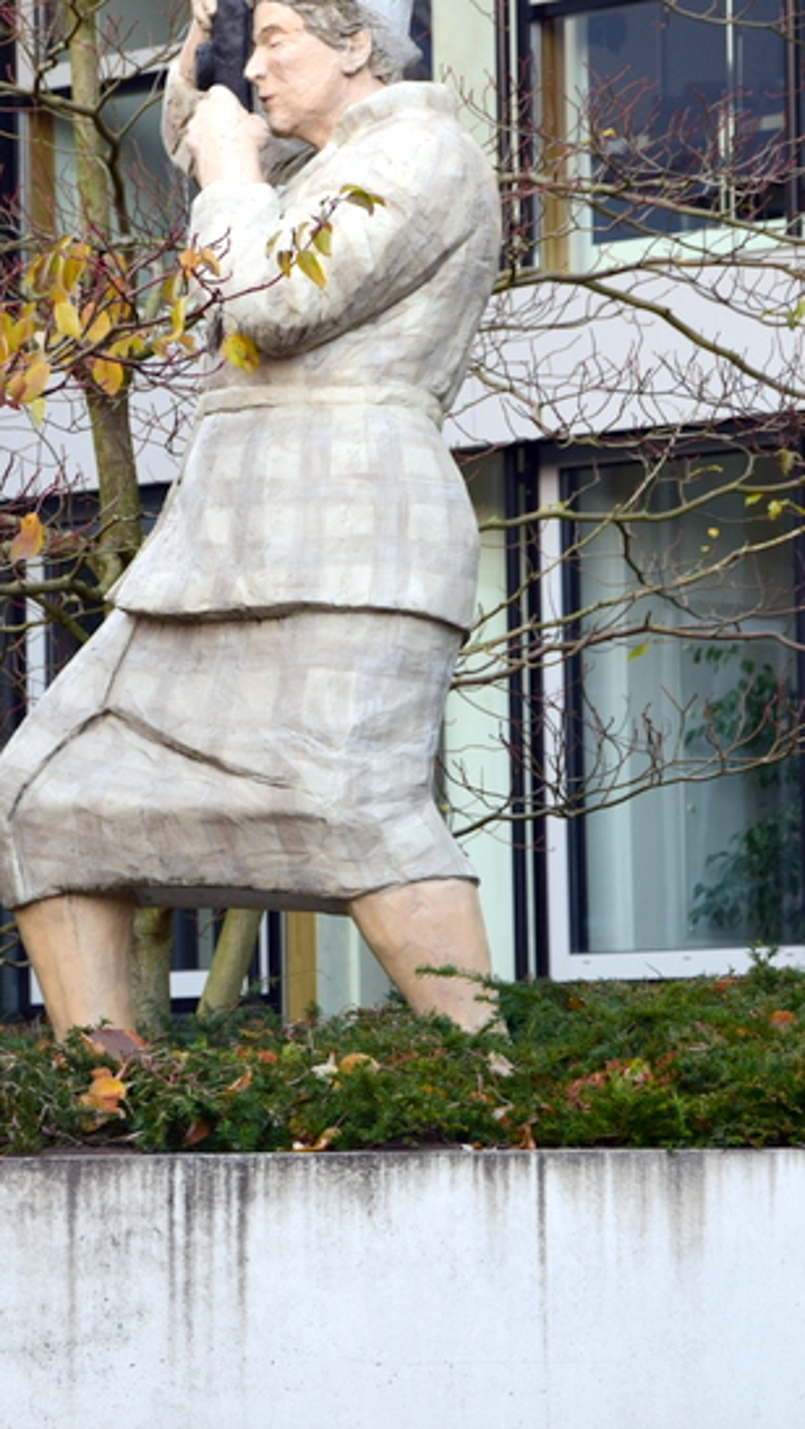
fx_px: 6977
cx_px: 308
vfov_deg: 11.7
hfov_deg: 6.6
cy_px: 533
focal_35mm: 184
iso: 400
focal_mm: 80
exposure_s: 1/30
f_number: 7.1
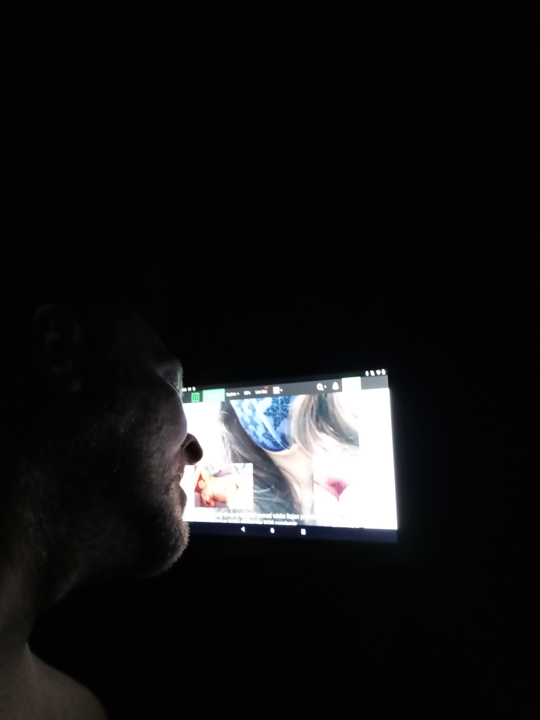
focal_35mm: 28
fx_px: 582
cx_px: 270
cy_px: 360
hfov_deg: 49.7
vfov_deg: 63.4
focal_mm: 3.55
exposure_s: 1/15
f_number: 2
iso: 1700
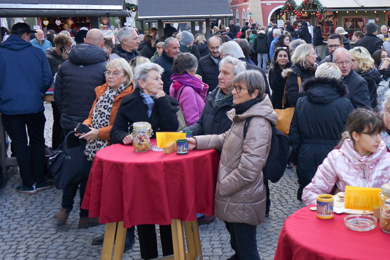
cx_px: 317
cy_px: 86
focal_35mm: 54
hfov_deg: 35.6
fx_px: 585
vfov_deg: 24.9
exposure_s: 1/80
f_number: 5
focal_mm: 31
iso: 100
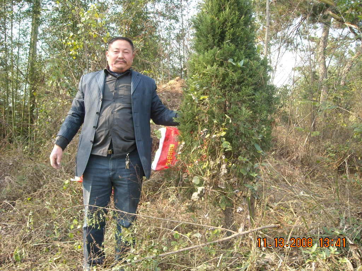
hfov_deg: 52.6
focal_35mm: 35
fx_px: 366
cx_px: 181
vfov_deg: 40.7
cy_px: 136
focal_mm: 5.7
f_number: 2.8
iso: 64
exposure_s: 1/109
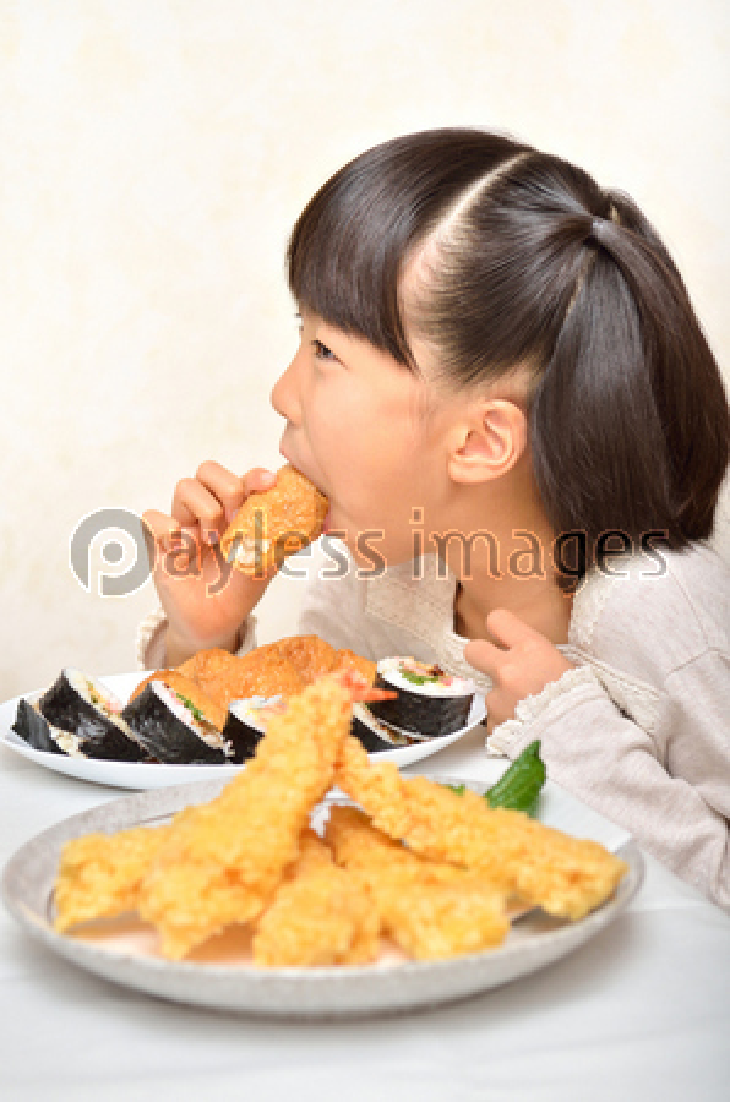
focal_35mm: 72
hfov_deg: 18.8
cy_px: 551
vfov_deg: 28.1
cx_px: 365
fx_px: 2200
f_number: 4
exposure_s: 1/320
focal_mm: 48
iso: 100
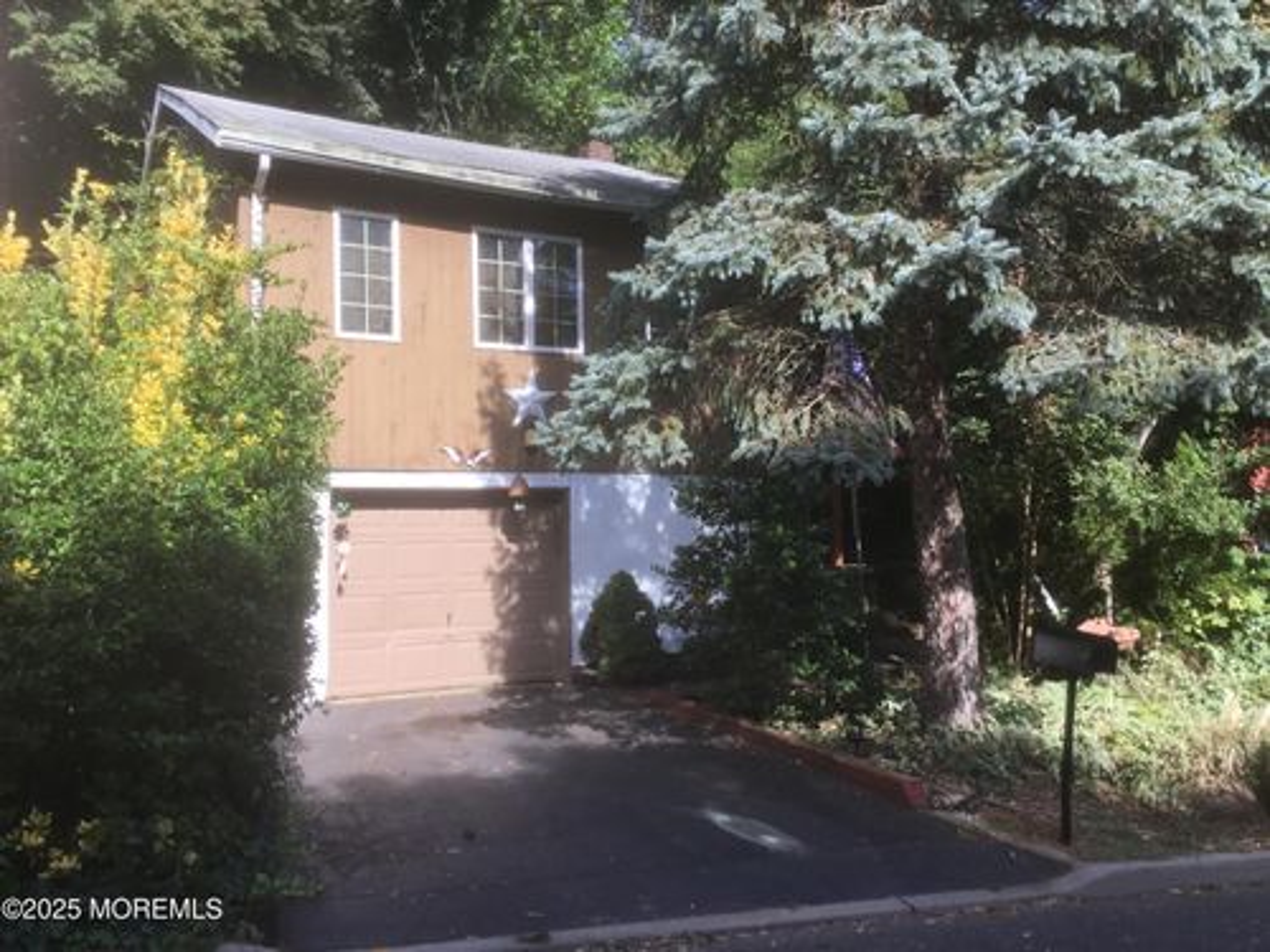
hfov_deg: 58.4
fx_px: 1137
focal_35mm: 31
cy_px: 476
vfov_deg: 45.4
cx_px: 635
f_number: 2.4
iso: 25
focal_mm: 3.3
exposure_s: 1/509
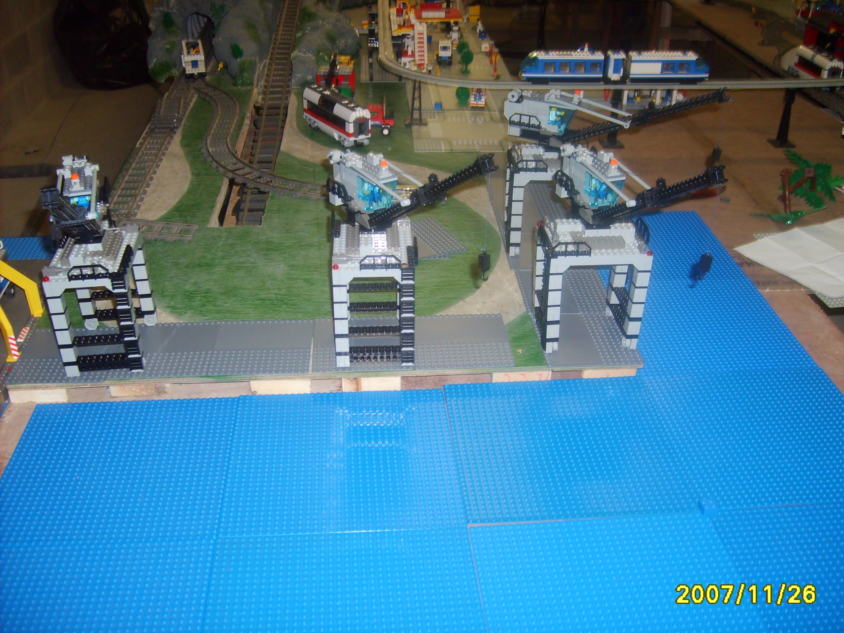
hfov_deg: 52.6
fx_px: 853
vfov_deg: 40.7
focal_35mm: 35
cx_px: 422
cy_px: 316
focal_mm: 5.8
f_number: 2.8
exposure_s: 1/45
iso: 100
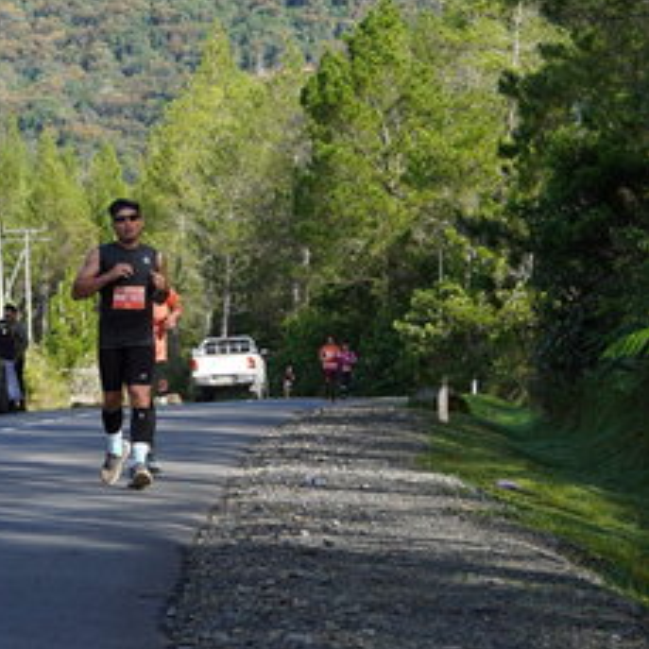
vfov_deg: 11.9
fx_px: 3107
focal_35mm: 146
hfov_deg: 11.7
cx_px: -101
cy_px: 288
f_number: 2.8
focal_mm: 33
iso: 125
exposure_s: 1/640
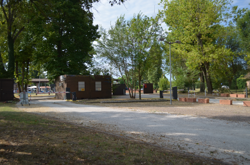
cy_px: 82
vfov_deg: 36.7
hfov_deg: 53.2
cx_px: 125
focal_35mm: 36
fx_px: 249
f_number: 4
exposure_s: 1/1250
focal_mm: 24
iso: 200
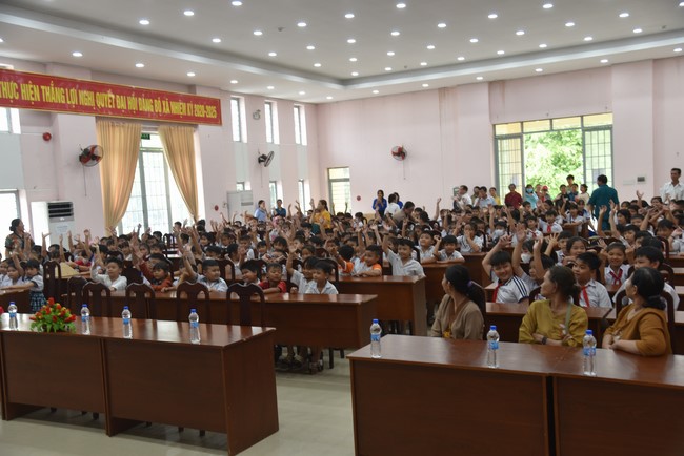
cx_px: 342
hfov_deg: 50.7
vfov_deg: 35.1
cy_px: 228
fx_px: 722
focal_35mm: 38
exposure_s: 1/60
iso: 560
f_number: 4
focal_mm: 38
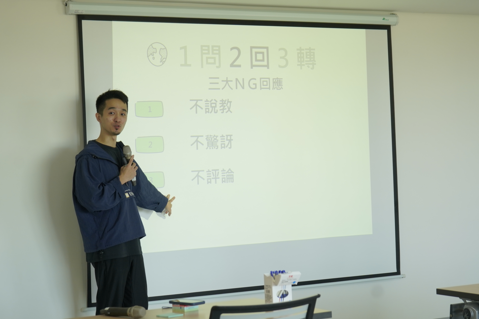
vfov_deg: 17.3
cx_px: 240
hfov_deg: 25.7
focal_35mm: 79
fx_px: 1051
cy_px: 160
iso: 640
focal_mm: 53
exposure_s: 1/160
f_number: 5
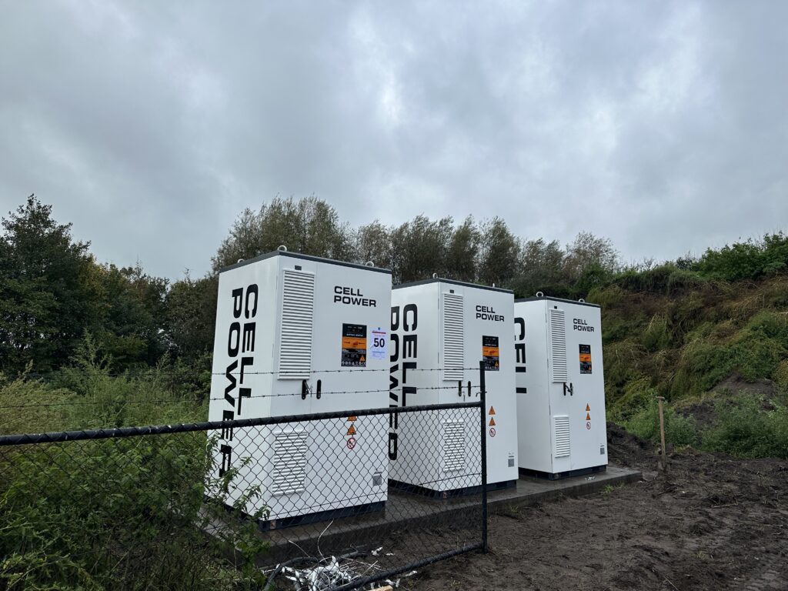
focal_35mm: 24
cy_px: 296
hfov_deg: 71.6
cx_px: 394
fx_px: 546
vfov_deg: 56.8
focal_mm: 6.86
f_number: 1.78
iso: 80
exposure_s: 1/2110
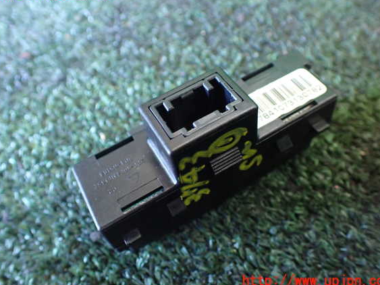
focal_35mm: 32
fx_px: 351
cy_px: 138
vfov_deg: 44.1
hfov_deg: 56.8
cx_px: 192
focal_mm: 5.4
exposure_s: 1/30
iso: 1000
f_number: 2.3
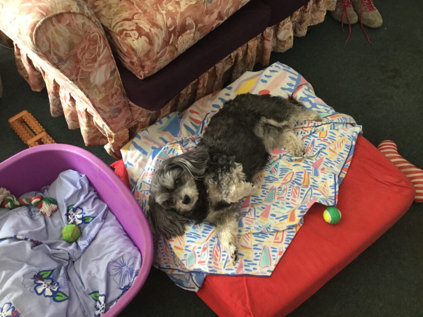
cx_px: 212
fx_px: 379
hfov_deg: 58.4
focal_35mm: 31
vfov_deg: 45.4
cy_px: 158
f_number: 2.4
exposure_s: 1/33
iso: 125
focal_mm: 3.3
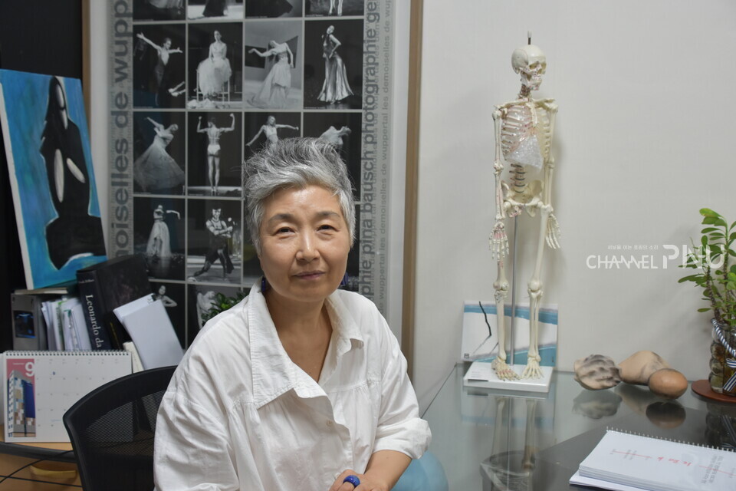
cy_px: 246
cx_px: 368
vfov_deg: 31.9
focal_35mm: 42
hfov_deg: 46.4
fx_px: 859
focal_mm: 28
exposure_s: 1/100
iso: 800
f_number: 5
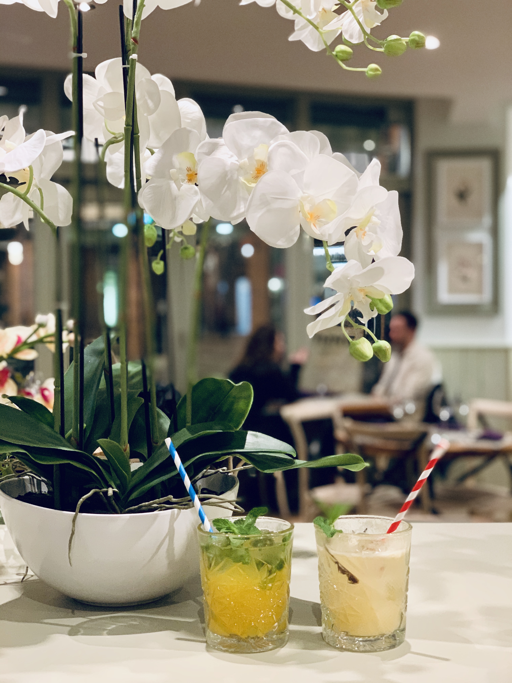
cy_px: 342
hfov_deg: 28.0
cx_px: 256
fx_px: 1025
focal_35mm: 52
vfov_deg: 36.8
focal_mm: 6
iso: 640
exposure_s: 1/25
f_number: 2.4
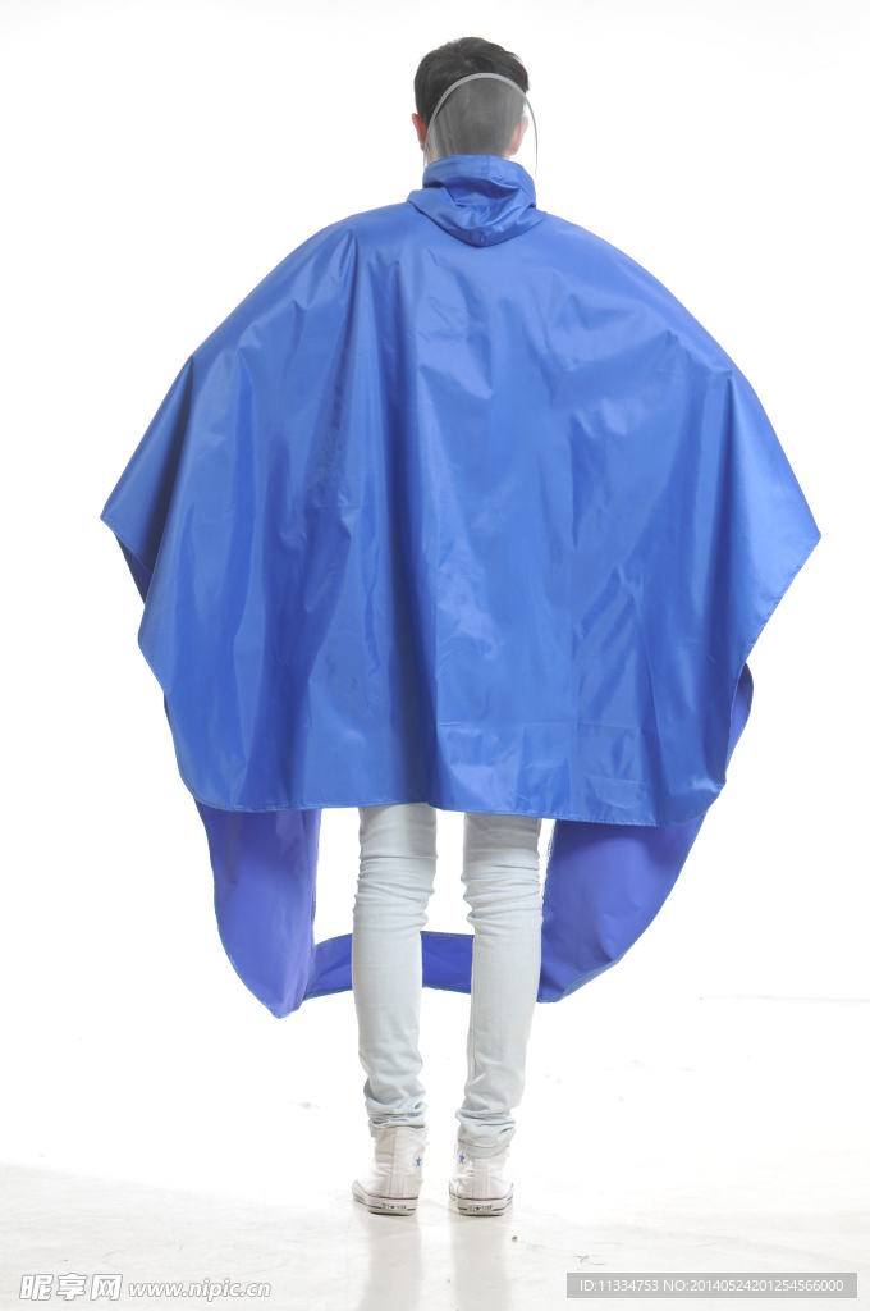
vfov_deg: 19.5
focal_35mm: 105
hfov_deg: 13.0
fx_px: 3816
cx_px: 435
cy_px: 656
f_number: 7.1
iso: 200
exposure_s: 1/125
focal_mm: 70
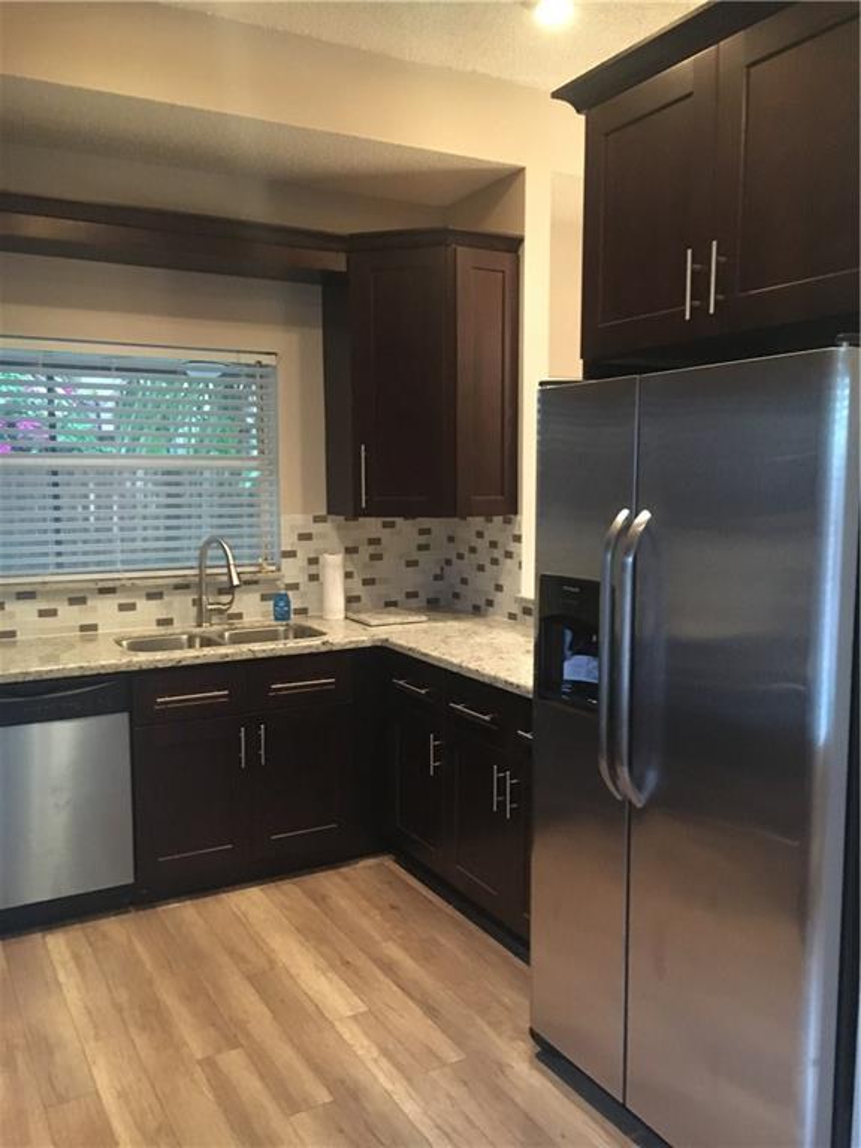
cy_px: 574
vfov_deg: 61.7
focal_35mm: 29
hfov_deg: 48.2
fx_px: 962
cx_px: 430
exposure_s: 1/15
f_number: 2.2
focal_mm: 4.15
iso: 320
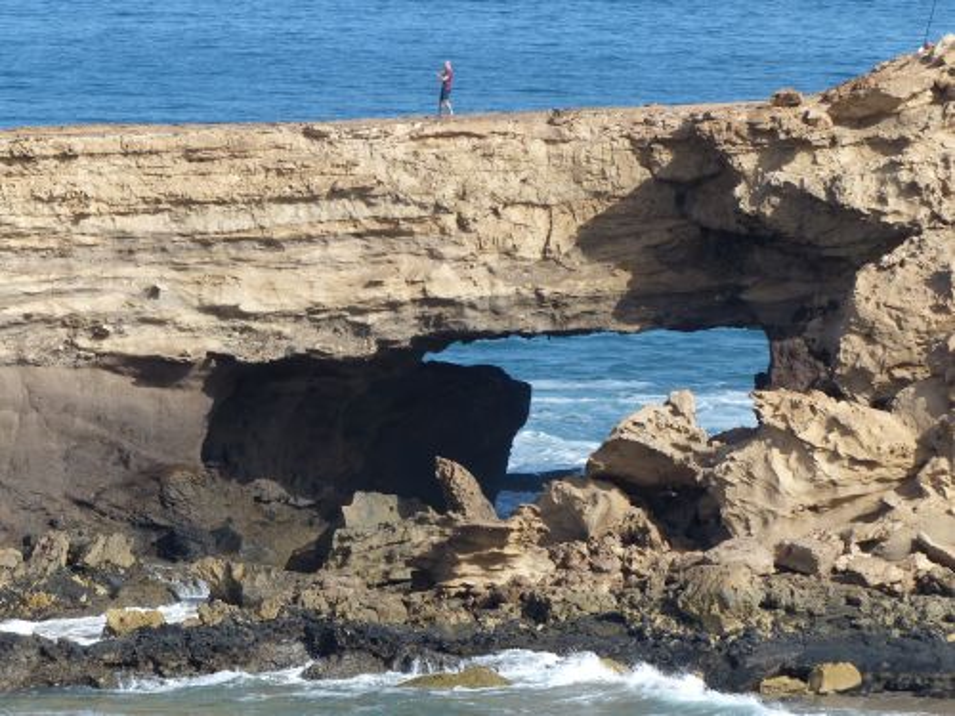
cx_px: 478
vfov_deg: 4.4
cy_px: 358
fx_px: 9325
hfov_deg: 5.9
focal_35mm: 338
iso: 100
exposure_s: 1/640
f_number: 4
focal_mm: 60.8
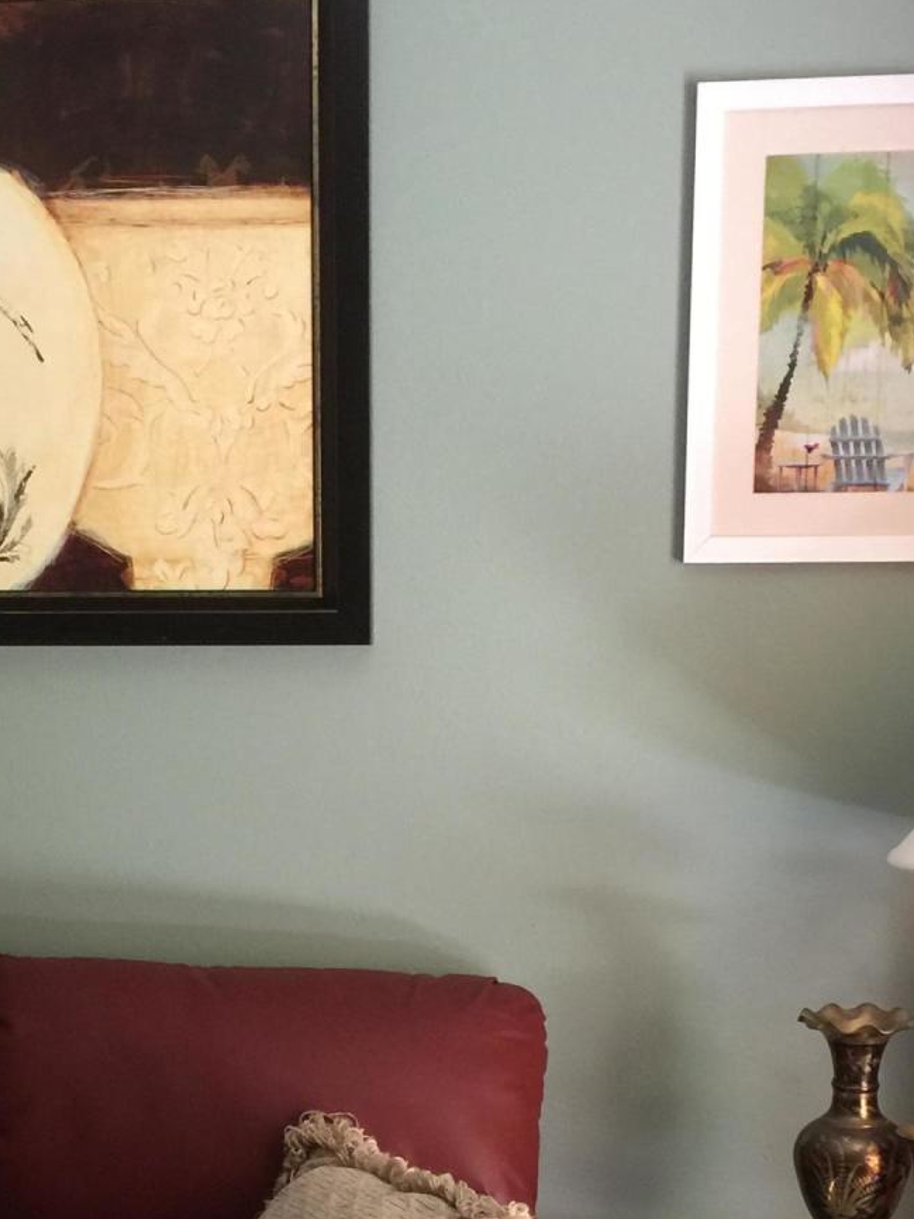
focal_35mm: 67
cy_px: 1042
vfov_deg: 28.1
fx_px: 2360
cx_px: 321
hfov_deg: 21.9
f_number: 2.2
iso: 80
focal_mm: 4.15
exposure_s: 1/15
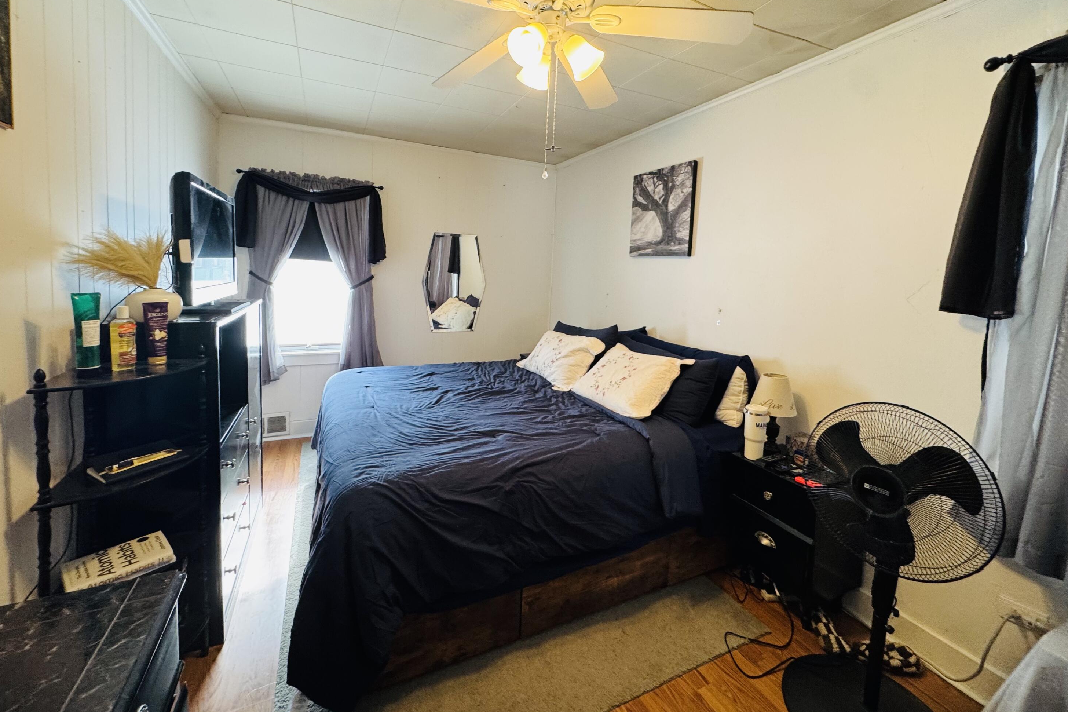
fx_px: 445
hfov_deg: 100.4
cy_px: 302
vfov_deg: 76.8
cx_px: 531
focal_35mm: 15
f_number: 2.2
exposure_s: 1/60
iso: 160
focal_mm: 2.22
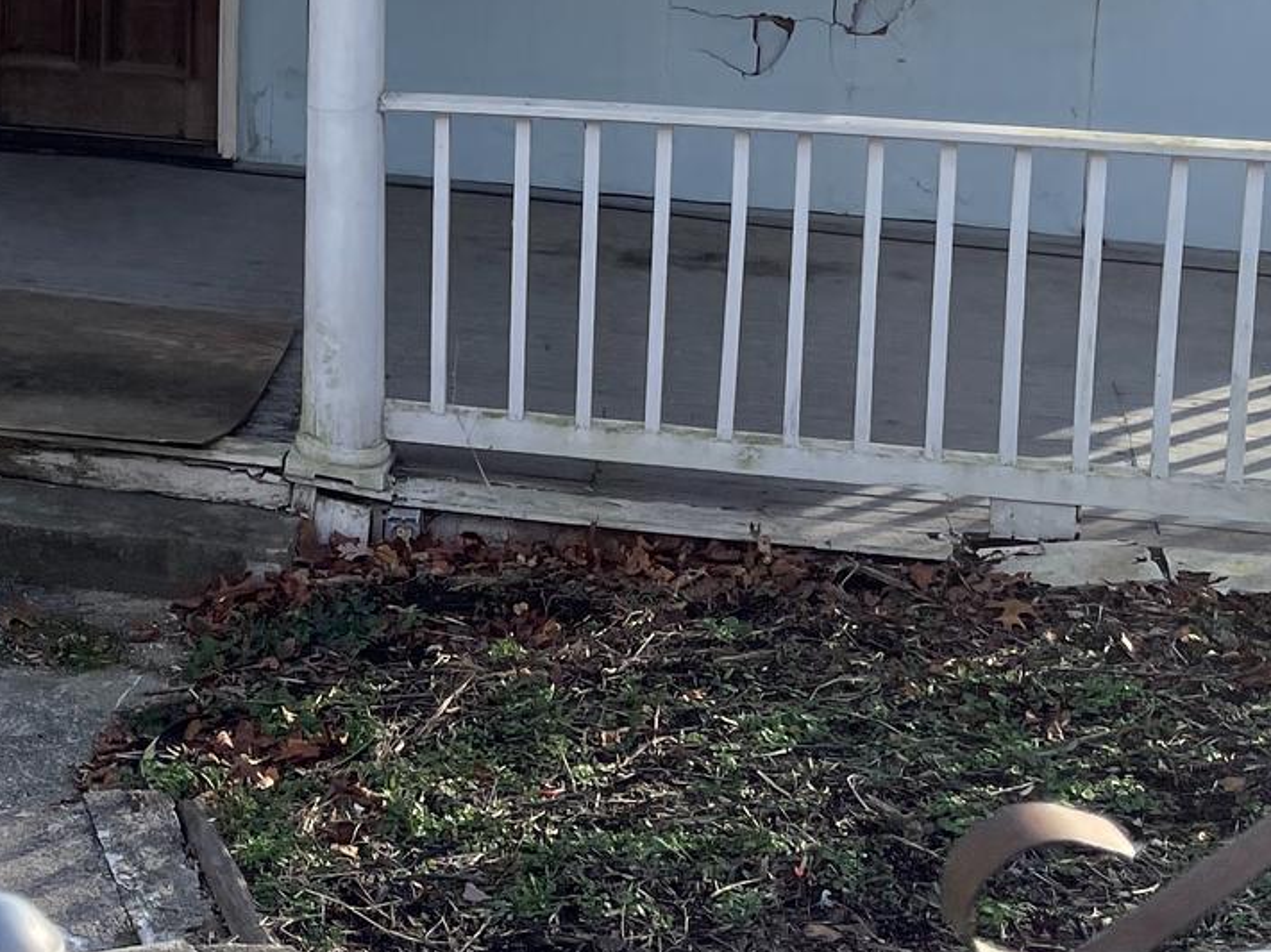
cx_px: 16
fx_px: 2643
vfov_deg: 19.0
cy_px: -266
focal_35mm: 72
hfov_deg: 25.7
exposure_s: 1/1883
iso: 32
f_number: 1.6
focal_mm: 5.1
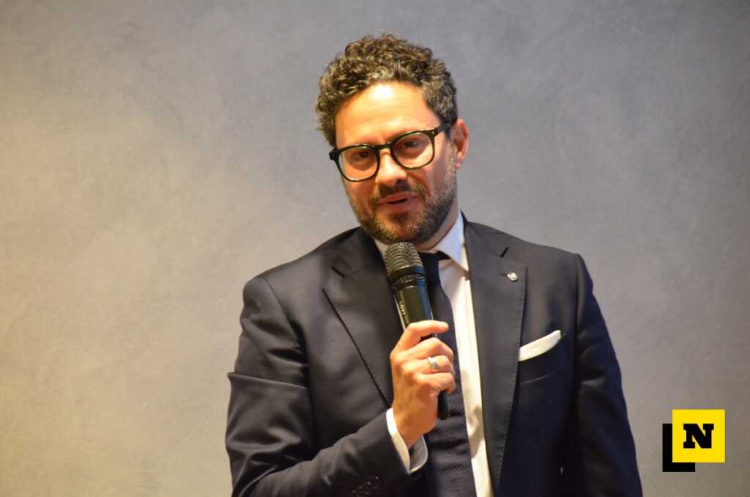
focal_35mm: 300
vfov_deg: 4.6
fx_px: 6236
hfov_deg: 6.9
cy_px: 248
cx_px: 375
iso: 5000
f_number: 6.3
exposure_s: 1/100
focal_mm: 200
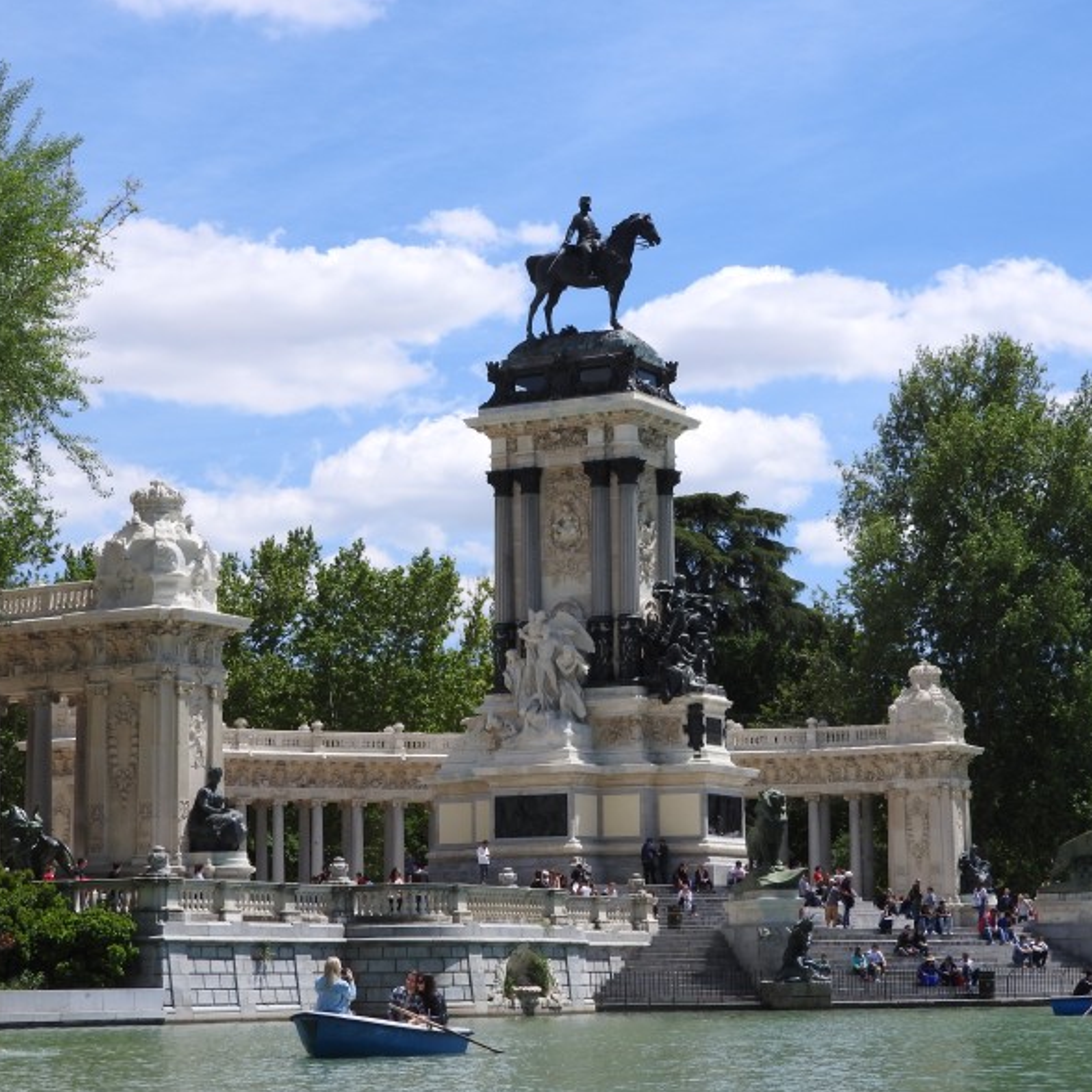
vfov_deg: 20.6
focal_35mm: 84
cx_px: 547
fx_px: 2998
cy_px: 554
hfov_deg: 20.6
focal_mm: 12.5
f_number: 4.5
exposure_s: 1/1000
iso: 100
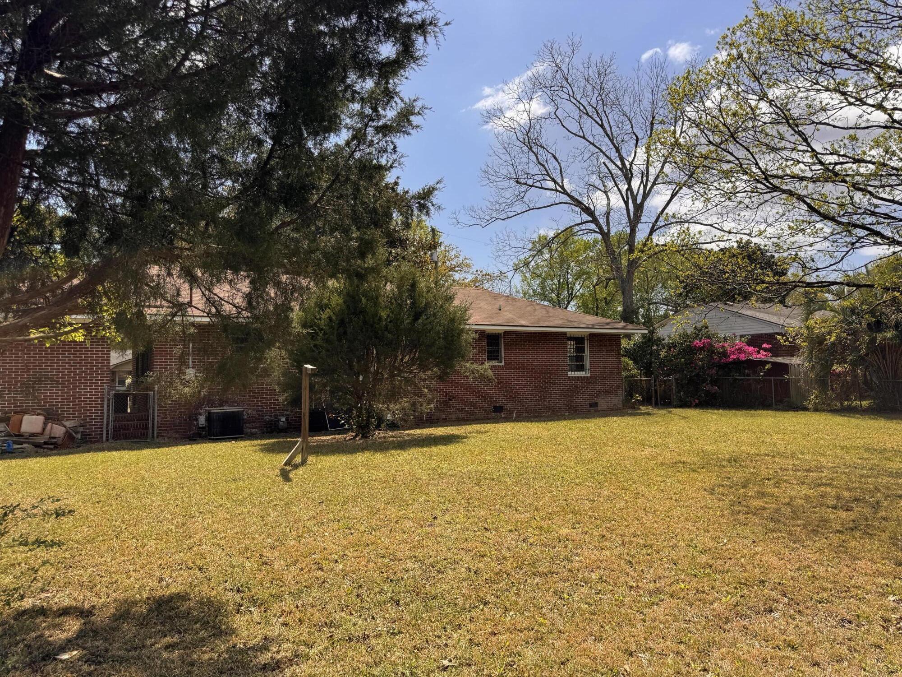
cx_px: 451
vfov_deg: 56.8
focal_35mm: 24
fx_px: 625
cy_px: 338
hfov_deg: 71.6
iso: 80
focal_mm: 6.76
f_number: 1.78
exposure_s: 1/4310
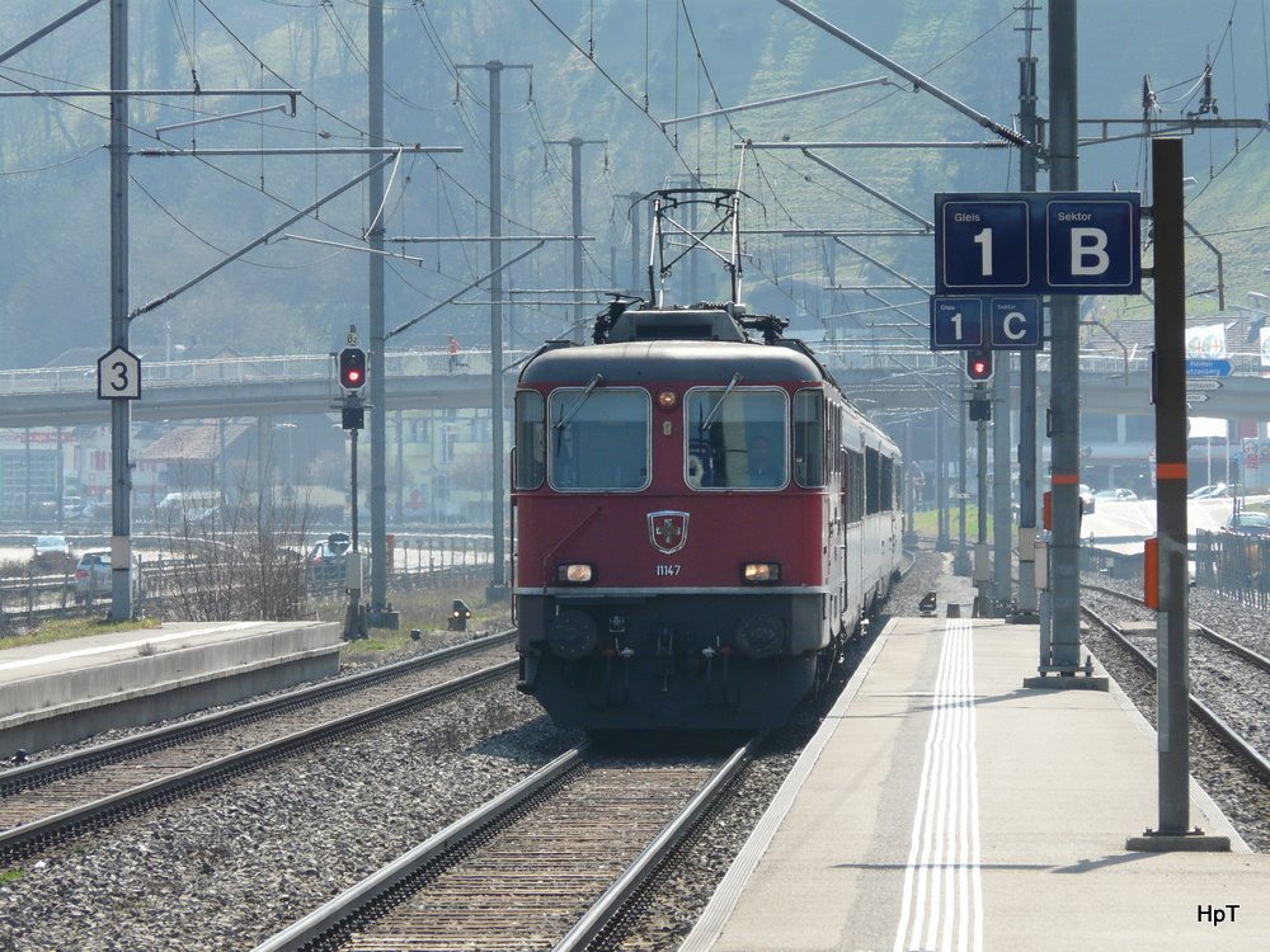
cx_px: 635
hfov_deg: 7.1
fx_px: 10273
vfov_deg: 5.3
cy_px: 476
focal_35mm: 280
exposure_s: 1/320
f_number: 5.6
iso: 100
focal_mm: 45.9
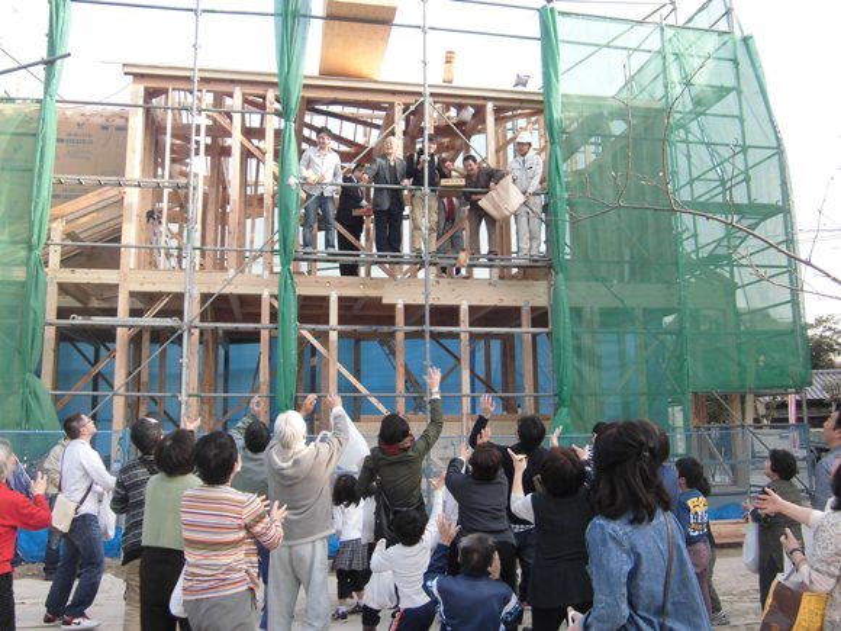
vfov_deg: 45.4
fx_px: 753
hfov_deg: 58.4
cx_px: 420
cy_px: 316
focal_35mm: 31
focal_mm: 5.5
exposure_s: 1/200
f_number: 2.9
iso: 100
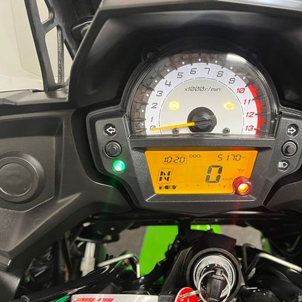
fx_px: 316
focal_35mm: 32
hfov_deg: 50.4
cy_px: 146
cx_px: 194
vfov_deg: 51.1
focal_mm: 5.1
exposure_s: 1/50
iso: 320
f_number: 1.6
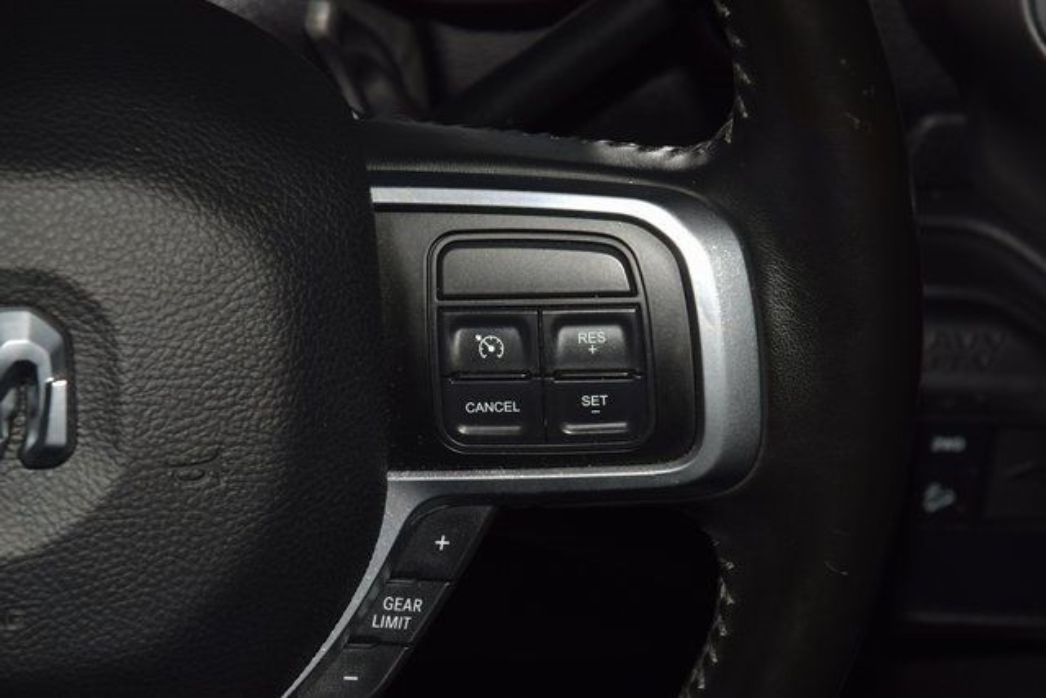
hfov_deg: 19.5
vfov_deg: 13.0
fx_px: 3051
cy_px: 349
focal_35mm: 105
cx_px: 523
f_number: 8
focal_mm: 70
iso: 100
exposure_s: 1/125
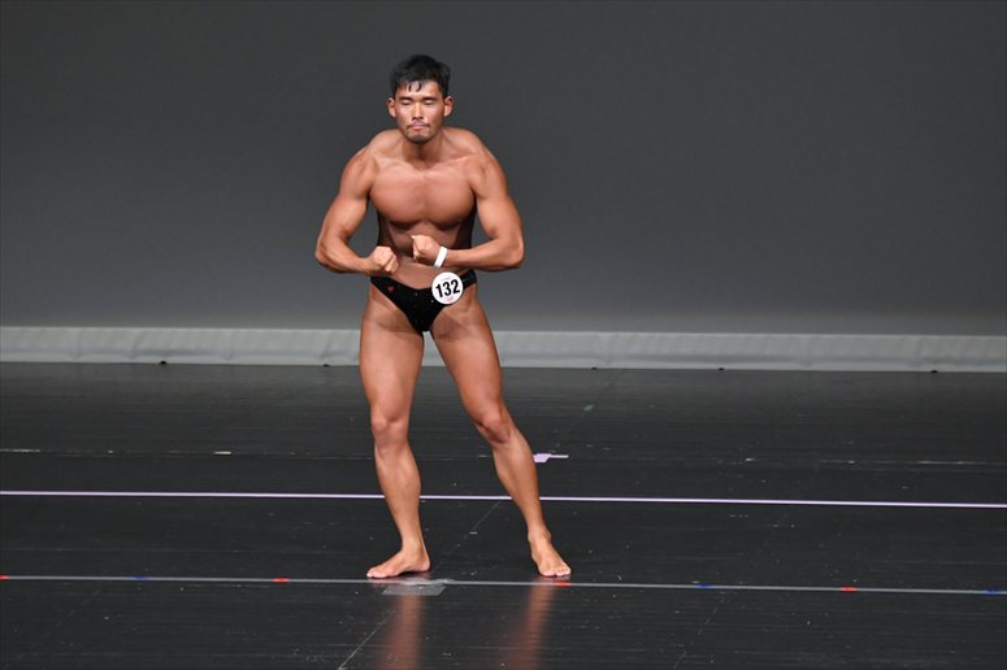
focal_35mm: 345
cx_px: 504
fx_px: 9646
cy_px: 335
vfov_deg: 4.0
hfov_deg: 6.0
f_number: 5.6
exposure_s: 1/400
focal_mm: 230
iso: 4000
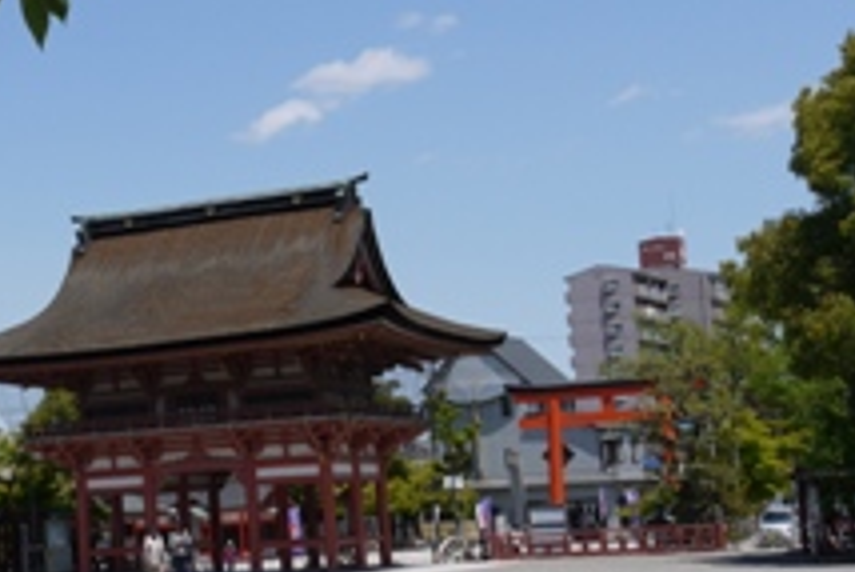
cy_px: 324
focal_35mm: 74
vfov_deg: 18.4
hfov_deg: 26.3
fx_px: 1759
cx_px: 56
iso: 100
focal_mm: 17
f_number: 8
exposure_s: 1/400
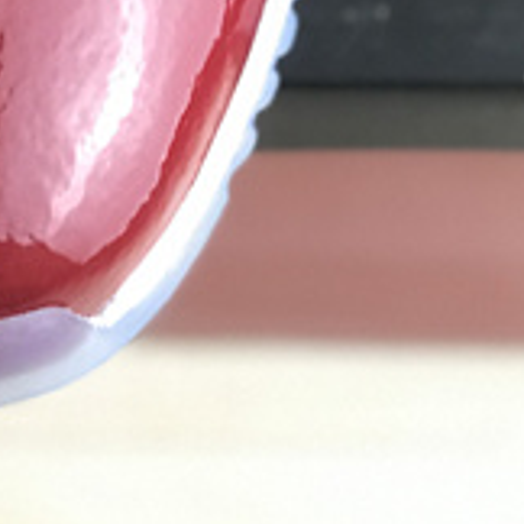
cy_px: -257
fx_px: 3939
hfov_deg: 7.4
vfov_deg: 7.5
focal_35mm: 230
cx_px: -456
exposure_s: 1/50
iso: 250
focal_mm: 6.6
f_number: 2.8
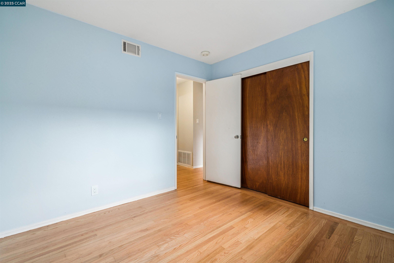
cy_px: 132
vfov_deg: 77.3
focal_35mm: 15
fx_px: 164
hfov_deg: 100.4
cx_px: 197
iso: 400
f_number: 9
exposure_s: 1/5
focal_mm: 15
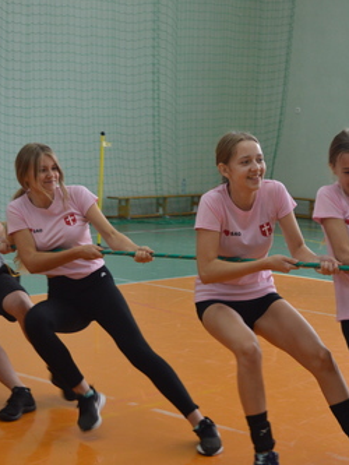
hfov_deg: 17.5
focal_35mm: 84
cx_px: 225
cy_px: 255
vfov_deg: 23.3
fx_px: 1128
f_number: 4.8
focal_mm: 32
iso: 400
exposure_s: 1/100
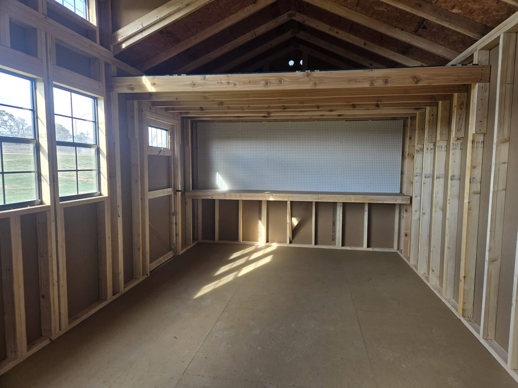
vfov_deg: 58.9
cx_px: 259
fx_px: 344
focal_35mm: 23
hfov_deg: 73.9
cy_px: 194
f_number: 1.8
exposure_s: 1/180
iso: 80
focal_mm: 5.4
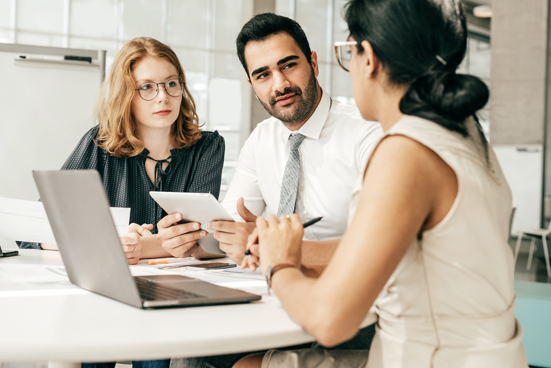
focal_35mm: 50
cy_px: 184
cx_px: 276
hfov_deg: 39.6
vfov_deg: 27.0
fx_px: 765
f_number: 3.5
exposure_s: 1/800
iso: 400
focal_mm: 50
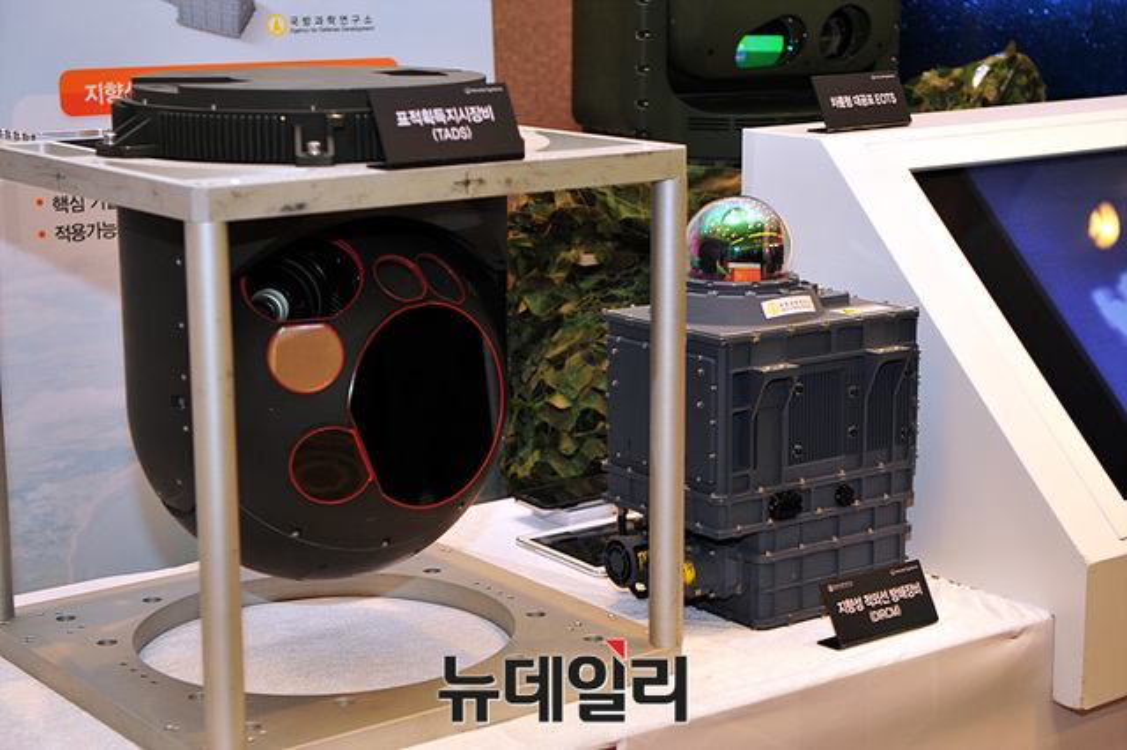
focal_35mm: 70
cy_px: 375
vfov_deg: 19.4
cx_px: 564
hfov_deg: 28.9
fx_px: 2190
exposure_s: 1/60
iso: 640
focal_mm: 70
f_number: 5
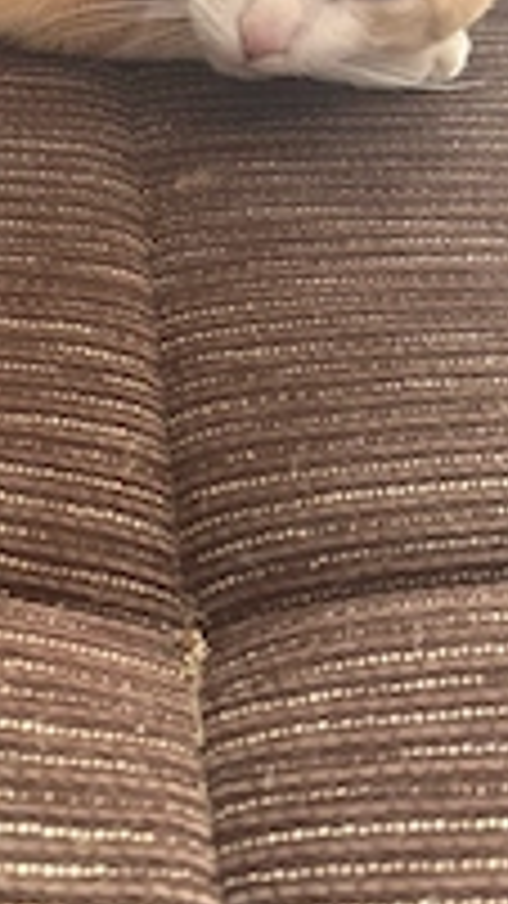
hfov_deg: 22.3
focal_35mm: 52
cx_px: 18
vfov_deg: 39.0
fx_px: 1246
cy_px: 252
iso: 800
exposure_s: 1/51
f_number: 1.78
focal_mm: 6.76
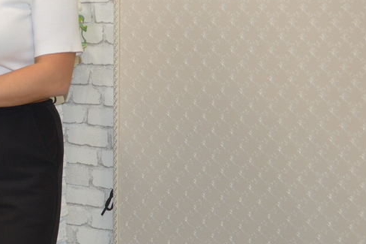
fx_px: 1199
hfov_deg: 15.7
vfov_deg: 11.6
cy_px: 121
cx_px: -213
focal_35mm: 118
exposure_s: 1/30
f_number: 3.8
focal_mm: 24
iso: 280
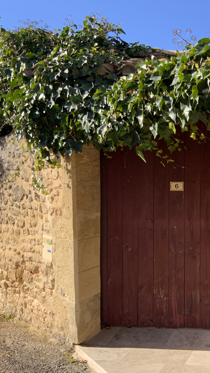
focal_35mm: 43
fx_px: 426
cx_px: 237
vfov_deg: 47.4
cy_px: 190
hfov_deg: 25.5
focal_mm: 3
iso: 16
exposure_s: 1/759
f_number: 1.8
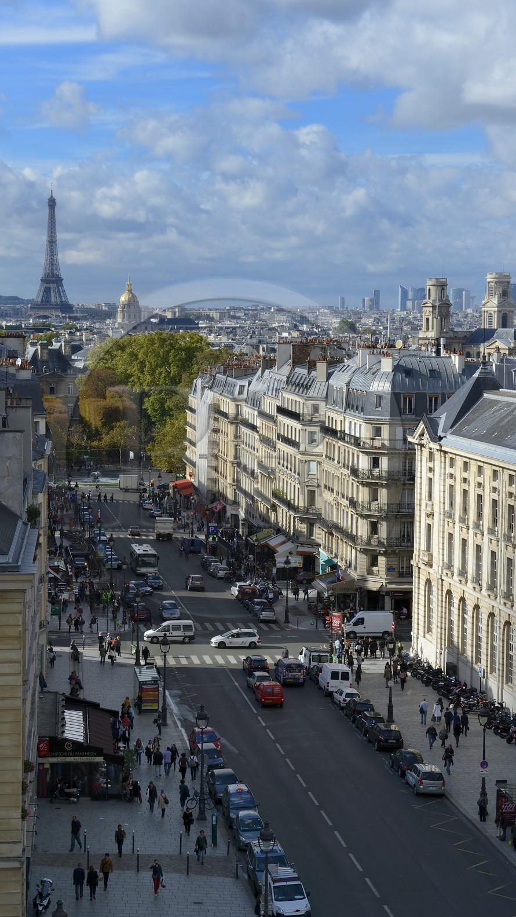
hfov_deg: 16.3
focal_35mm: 74
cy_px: 458
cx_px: 225
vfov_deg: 28.6
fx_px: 1800
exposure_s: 1/250
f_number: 8
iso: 100
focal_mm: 70
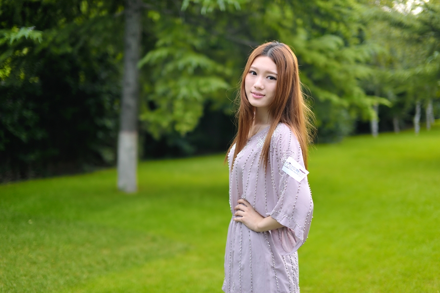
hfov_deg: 39.6
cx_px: 220
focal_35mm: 50
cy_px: 146
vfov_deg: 27.0
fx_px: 611
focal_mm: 50
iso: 200
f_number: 1.4
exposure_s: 1/320
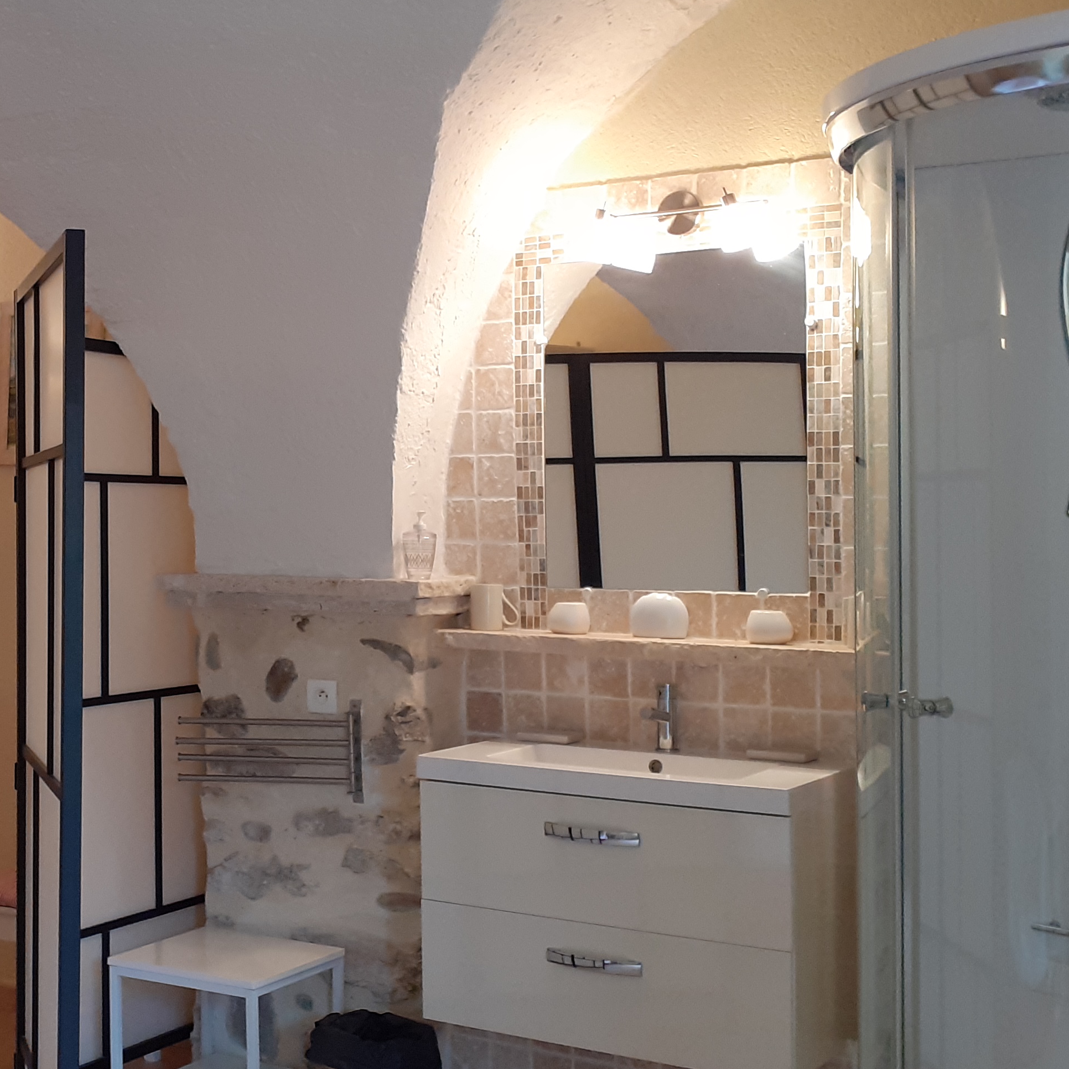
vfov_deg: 33.4
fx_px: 1782
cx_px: 174
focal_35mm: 51
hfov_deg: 32.2
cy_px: 525
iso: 125
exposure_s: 1/50
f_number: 1.9
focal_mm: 3.6
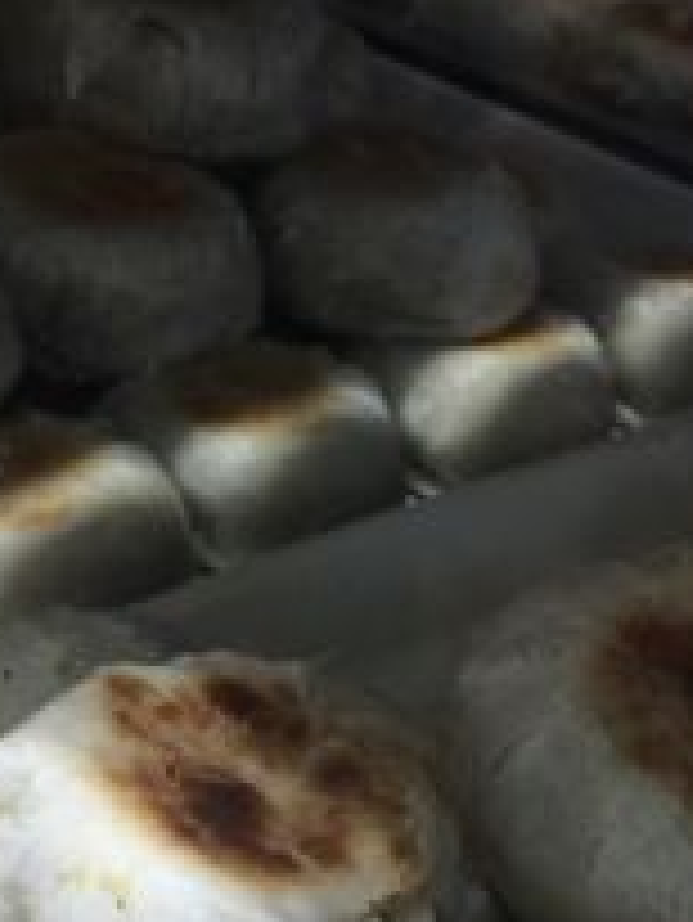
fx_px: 2640
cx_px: 430
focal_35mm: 99
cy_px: 1025
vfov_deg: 19.0
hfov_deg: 14.9
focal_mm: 4.15
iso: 40
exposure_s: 1/100
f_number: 2.2
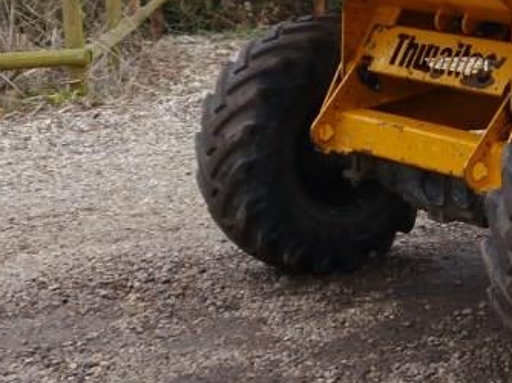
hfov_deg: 19.6
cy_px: -40
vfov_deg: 15.6
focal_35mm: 92
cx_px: 673
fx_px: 1360
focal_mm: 15
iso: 160
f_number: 4.5
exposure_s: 1/160
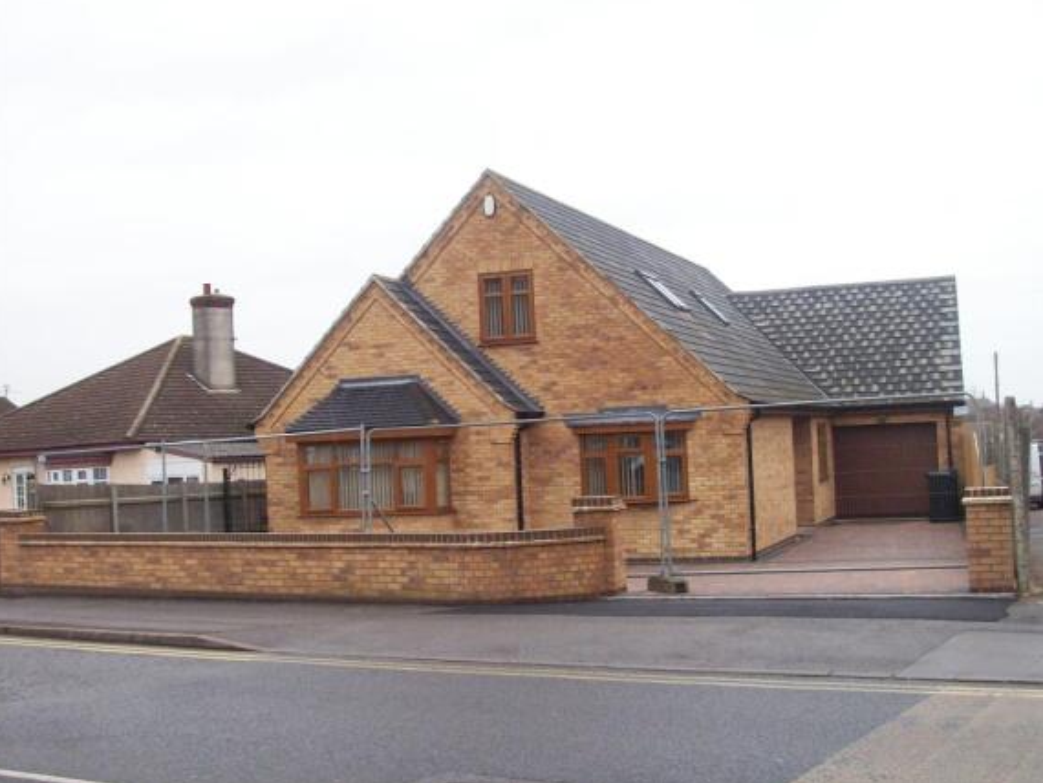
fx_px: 1387
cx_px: 526
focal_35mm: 46
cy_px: 389
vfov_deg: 31.5
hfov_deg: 41.2
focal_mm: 7.6
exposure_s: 1/90.3
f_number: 3
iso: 80
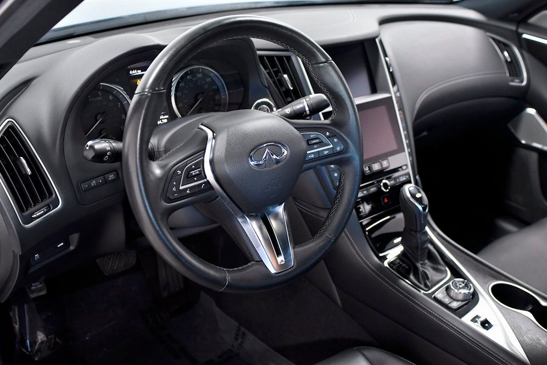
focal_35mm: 37
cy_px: 186
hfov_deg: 51.9
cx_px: 272
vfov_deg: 35.9
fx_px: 562
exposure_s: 1/160
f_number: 3.5
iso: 1250
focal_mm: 24
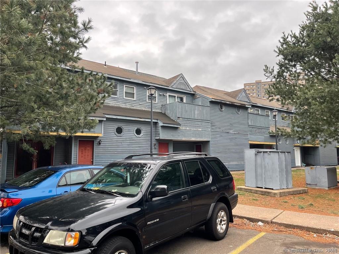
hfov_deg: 67.3
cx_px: 170
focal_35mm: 26
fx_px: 255
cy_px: 127
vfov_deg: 53.1
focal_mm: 5.1
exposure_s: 1/182
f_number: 1.6
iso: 32
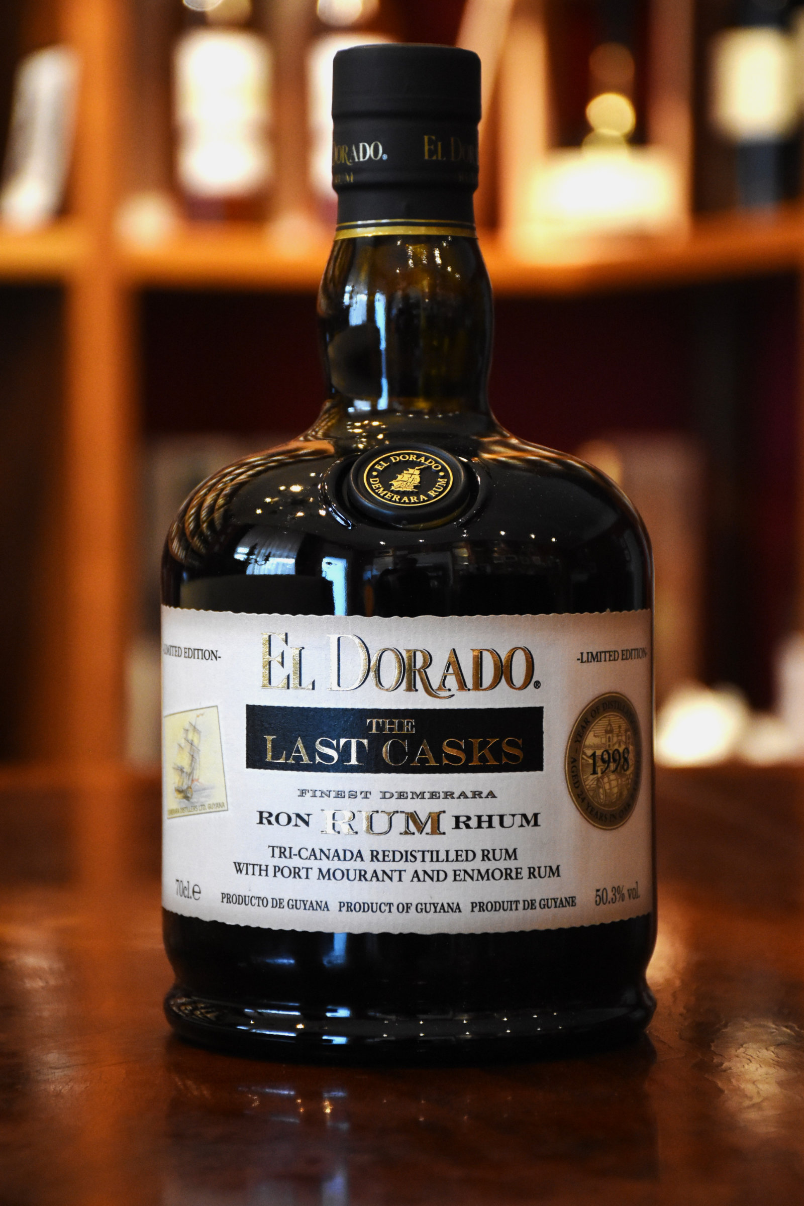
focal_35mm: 112
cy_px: 603
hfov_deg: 12.2
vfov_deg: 18.2
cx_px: 402
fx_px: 3768
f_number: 5
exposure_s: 1/50
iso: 3200
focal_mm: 75
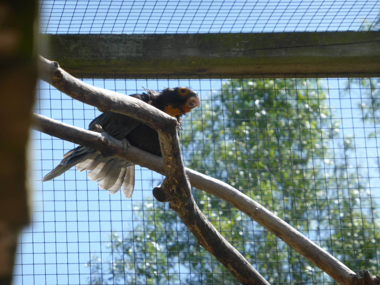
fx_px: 2349
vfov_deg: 6.9
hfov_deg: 9.2
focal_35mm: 214
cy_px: 142
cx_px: 190
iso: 100
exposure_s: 1/320
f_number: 5.6
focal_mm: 38.2
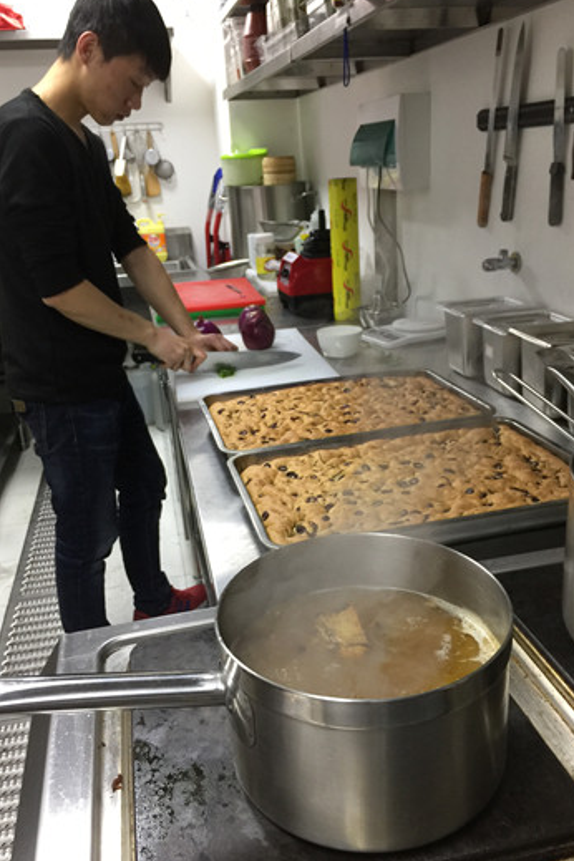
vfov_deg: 60.3
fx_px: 741
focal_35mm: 31
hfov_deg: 42.3
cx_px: 304
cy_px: 432
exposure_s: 1/17
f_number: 2.2
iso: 80
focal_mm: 4.15
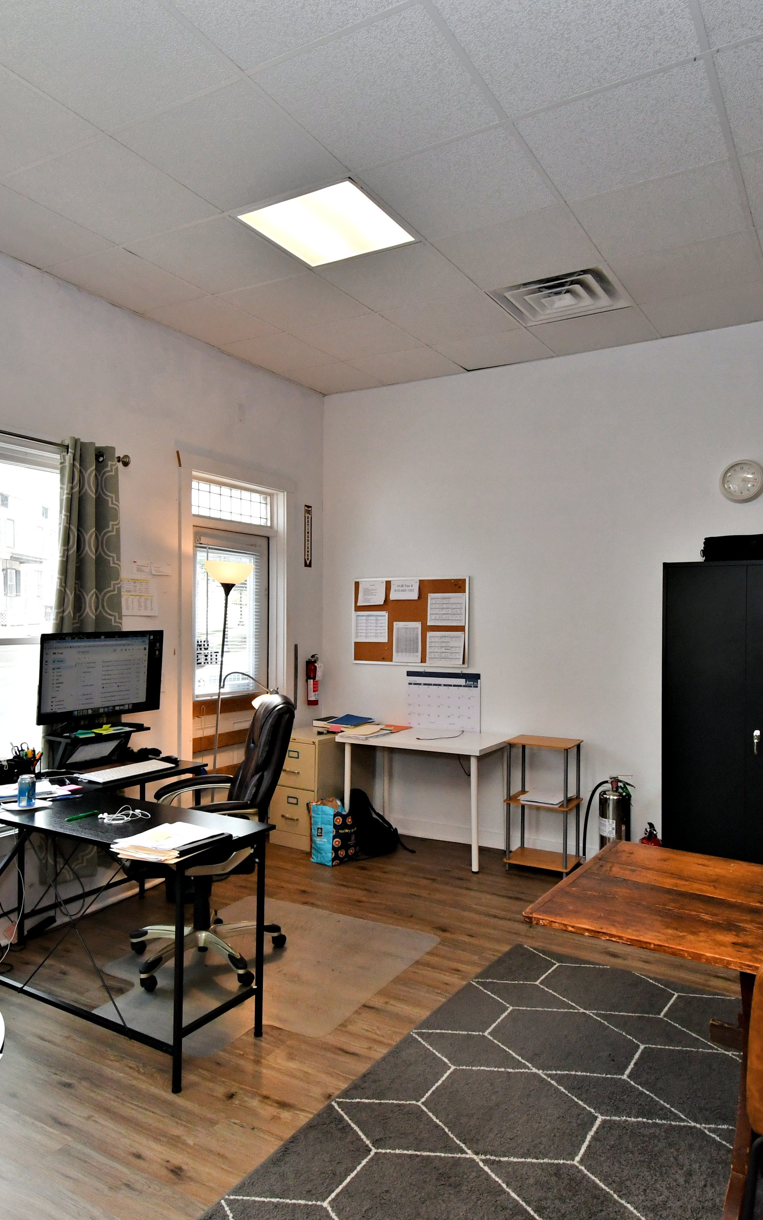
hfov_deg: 53.0
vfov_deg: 77.2
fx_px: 765
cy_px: 611
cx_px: 366
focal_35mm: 23
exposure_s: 1/250
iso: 1000
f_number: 7.1
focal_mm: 10
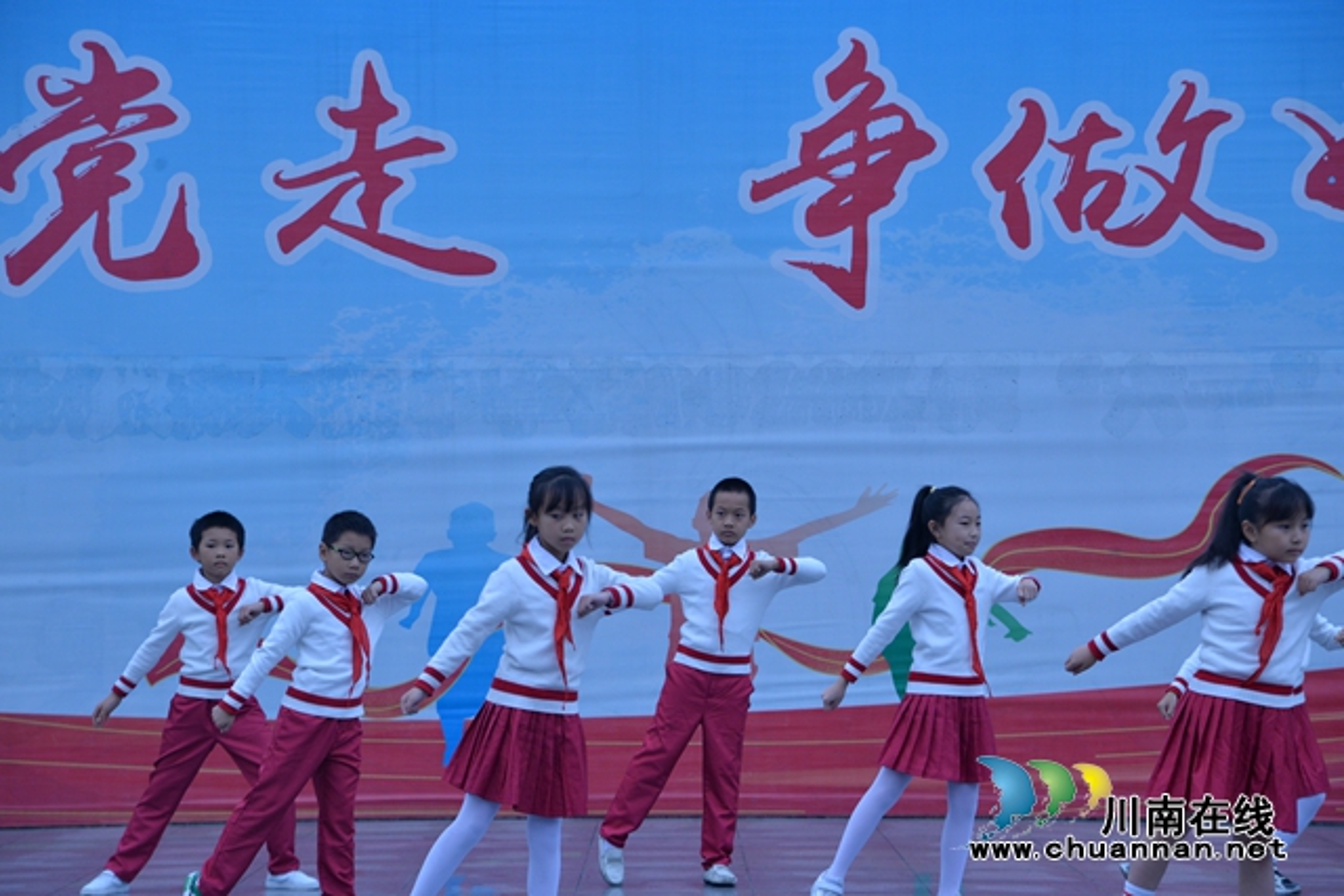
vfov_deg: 12.2
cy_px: 448
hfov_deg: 18.3
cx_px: 672
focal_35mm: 112
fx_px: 4182
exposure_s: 1/640
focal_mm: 112
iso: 1250
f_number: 6.3
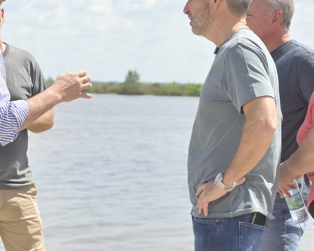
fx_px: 1180
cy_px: 46
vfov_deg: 12.1
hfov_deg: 15.1
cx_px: 122
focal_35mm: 127
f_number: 4
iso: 100
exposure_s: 1/800
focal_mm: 46
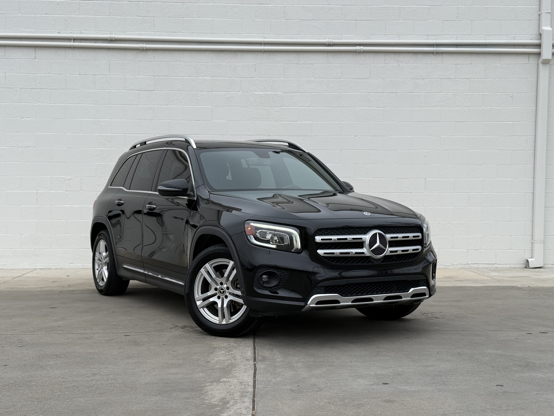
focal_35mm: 48
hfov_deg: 39.7
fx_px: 768
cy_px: 208
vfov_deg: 30.3
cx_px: 277
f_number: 1.78
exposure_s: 1/895
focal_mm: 6.76
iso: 64
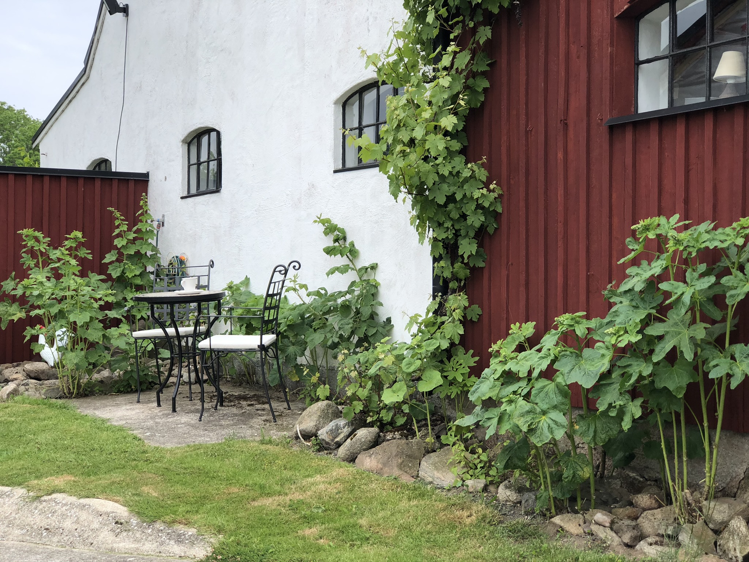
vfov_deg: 25.7
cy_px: 281
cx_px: 374
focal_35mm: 57
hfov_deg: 33.8
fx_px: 1233
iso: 20
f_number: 2.8
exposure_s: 1/329
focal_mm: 6.6
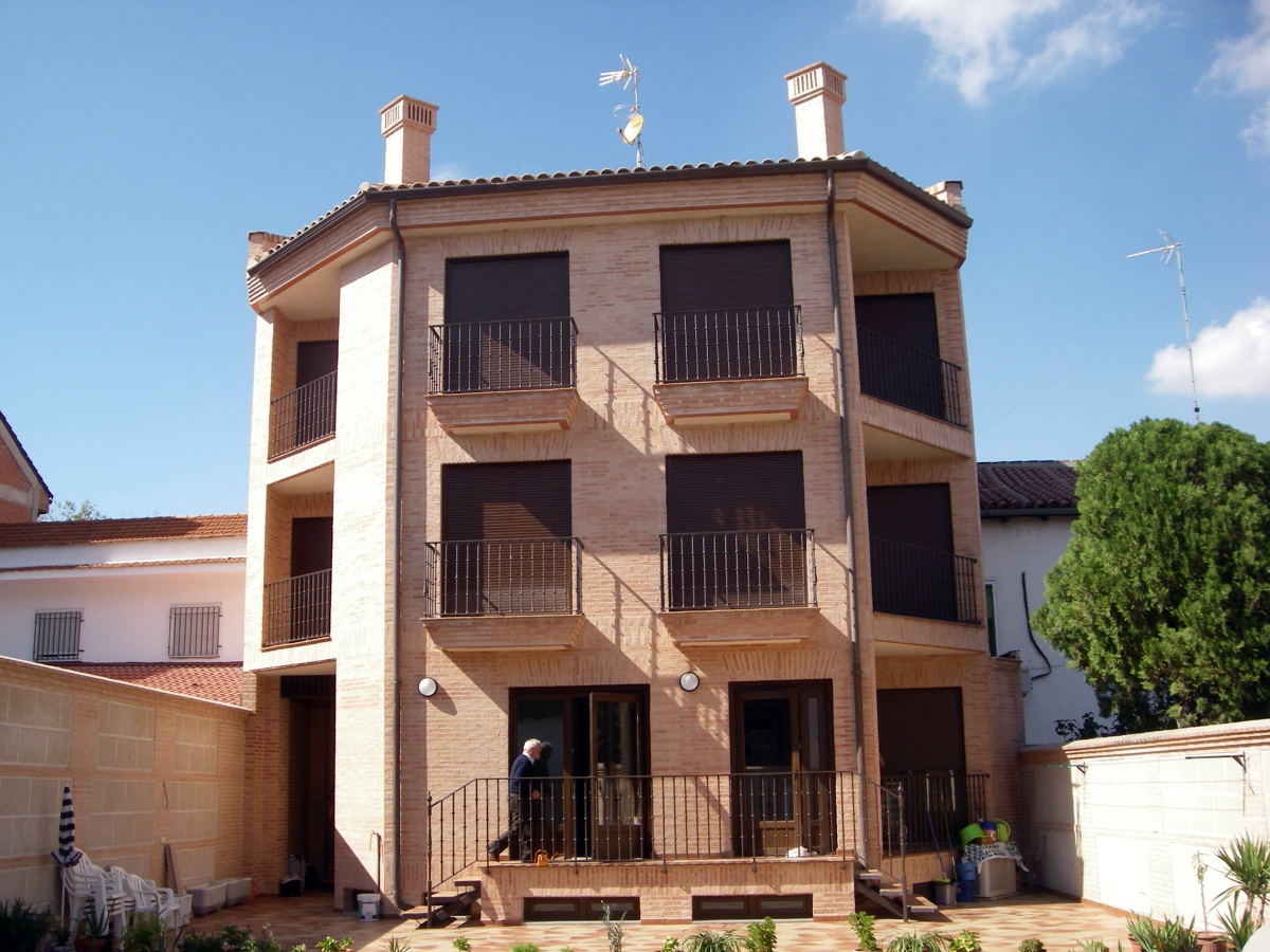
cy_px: 476
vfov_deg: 37.7
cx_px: 635
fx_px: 1394
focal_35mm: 38
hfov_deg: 49.0
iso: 64
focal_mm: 6.2
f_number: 4.3
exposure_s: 1/320
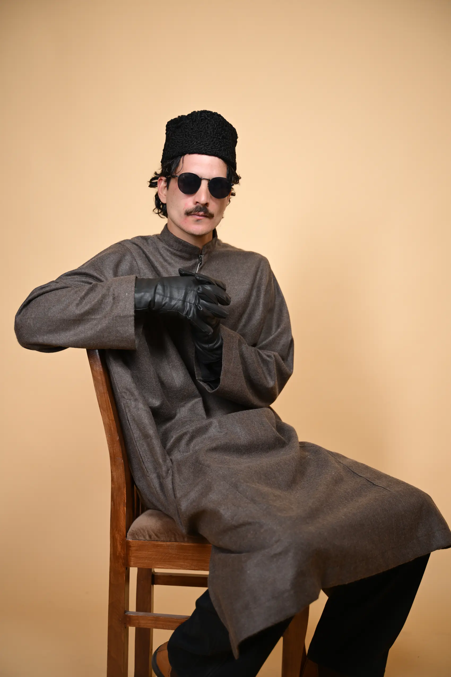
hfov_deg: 26.5
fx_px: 958
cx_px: 226
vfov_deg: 38.9
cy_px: 338
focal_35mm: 51
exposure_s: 1/160
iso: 100
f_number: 2.8
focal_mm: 51
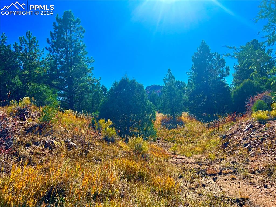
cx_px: 138
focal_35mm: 26
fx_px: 207
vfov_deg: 53.0
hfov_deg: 67.3
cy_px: 104
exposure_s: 1/4274
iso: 50
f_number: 1.5
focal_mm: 5.7
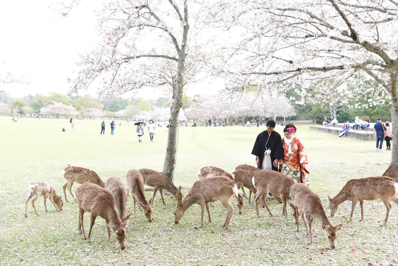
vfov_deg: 37.9
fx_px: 387
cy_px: 133
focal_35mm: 35
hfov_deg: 54.4
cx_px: 199
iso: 1000
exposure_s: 1/200
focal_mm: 35
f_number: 6.3
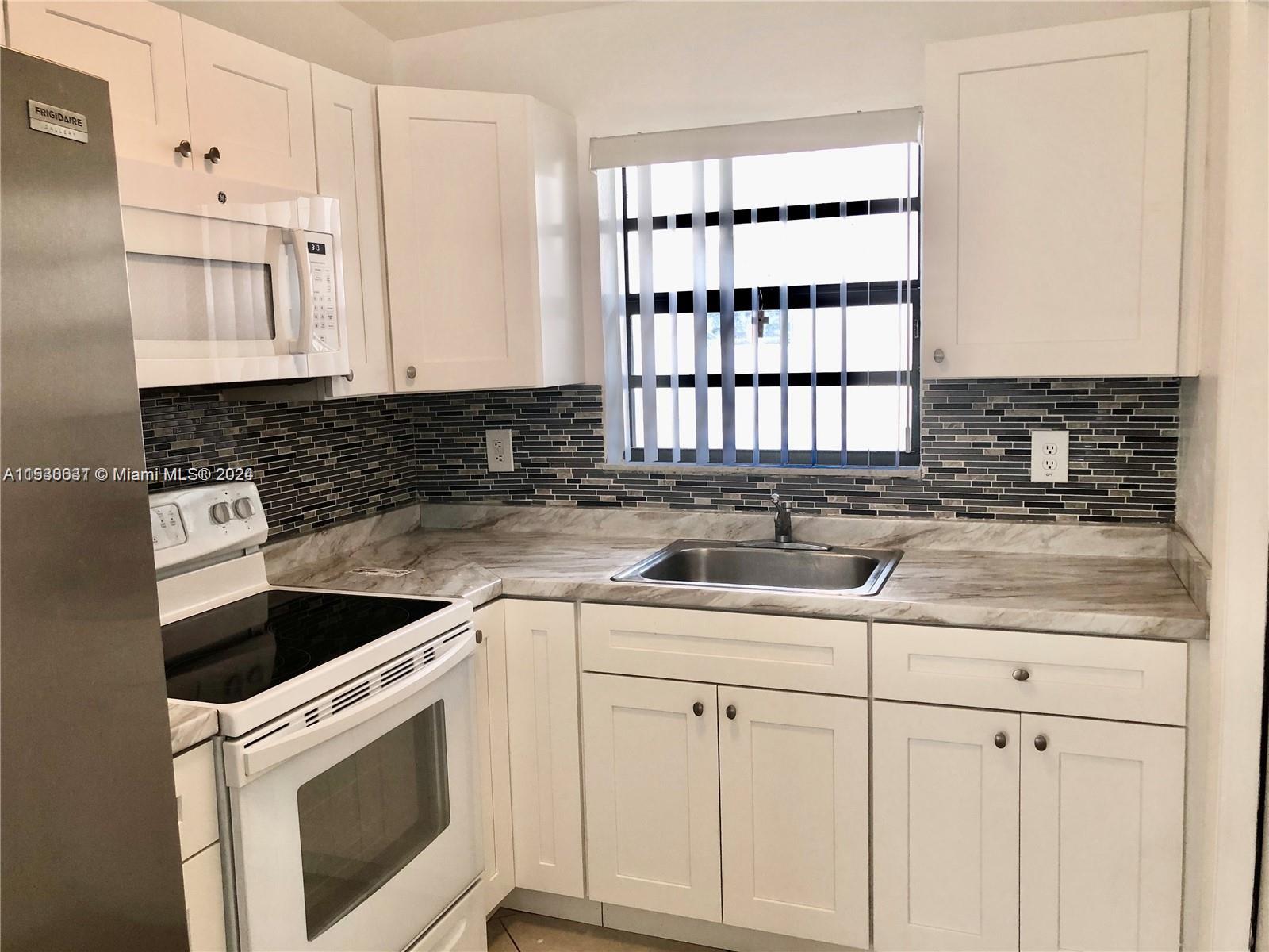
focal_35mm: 28
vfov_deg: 49.7
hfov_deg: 63.4
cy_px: 476
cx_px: 634
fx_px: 1026
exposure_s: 1/30
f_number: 1.8
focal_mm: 3.99
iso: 25
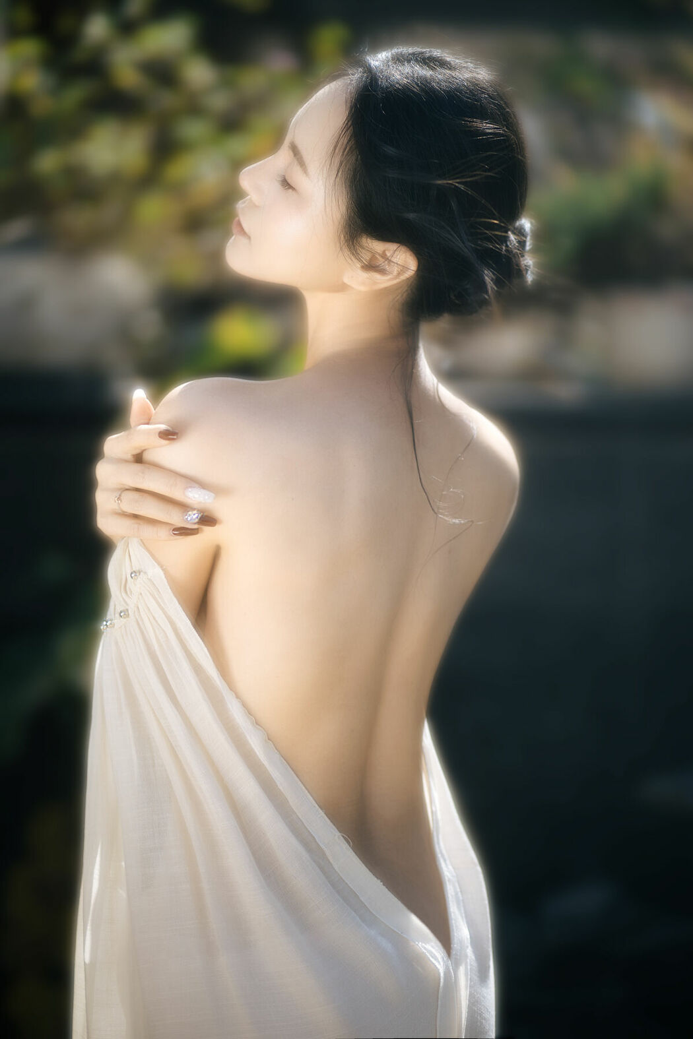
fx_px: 2454
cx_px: 346
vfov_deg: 23.9
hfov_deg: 16.1
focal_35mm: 85
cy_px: 520
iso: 100
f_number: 1.8
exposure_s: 1/1250
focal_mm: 85
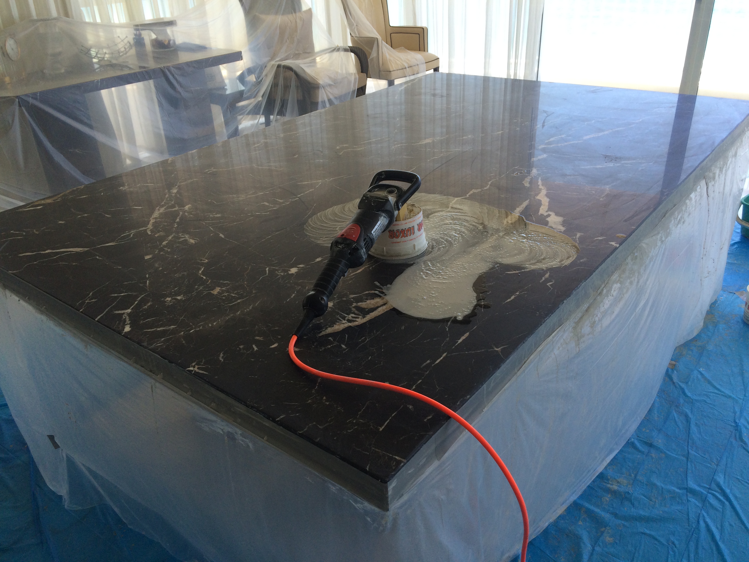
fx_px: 627
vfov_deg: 48.2
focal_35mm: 29
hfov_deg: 61.7
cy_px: 281
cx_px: 374
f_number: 2.2
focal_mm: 4.15
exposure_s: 1/120
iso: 40
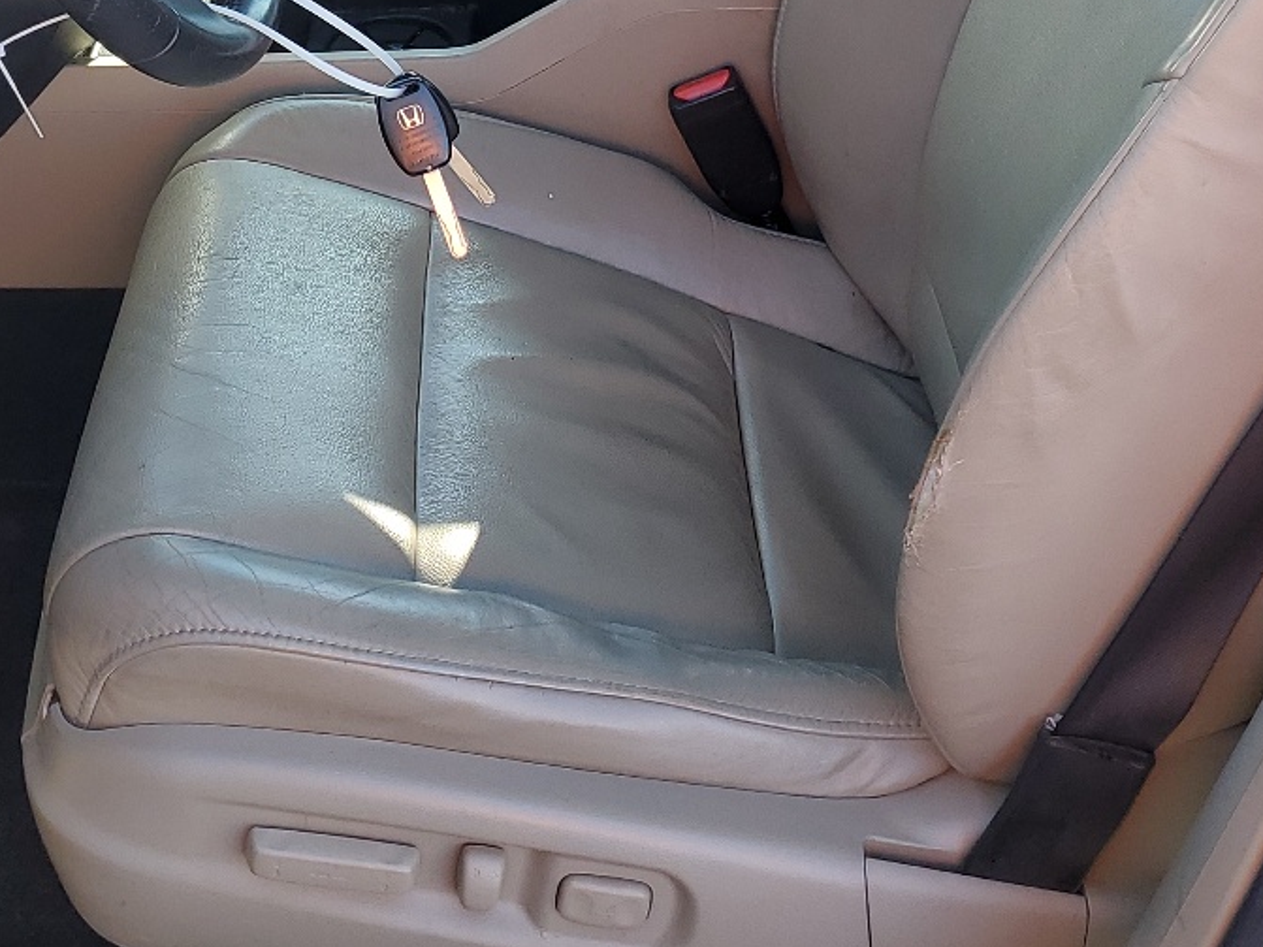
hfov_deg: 30.9
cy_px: -55
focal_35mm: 62
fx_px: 2262
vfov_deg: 22.5
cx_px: 399
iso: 50
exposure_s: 1/222
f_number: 1.5
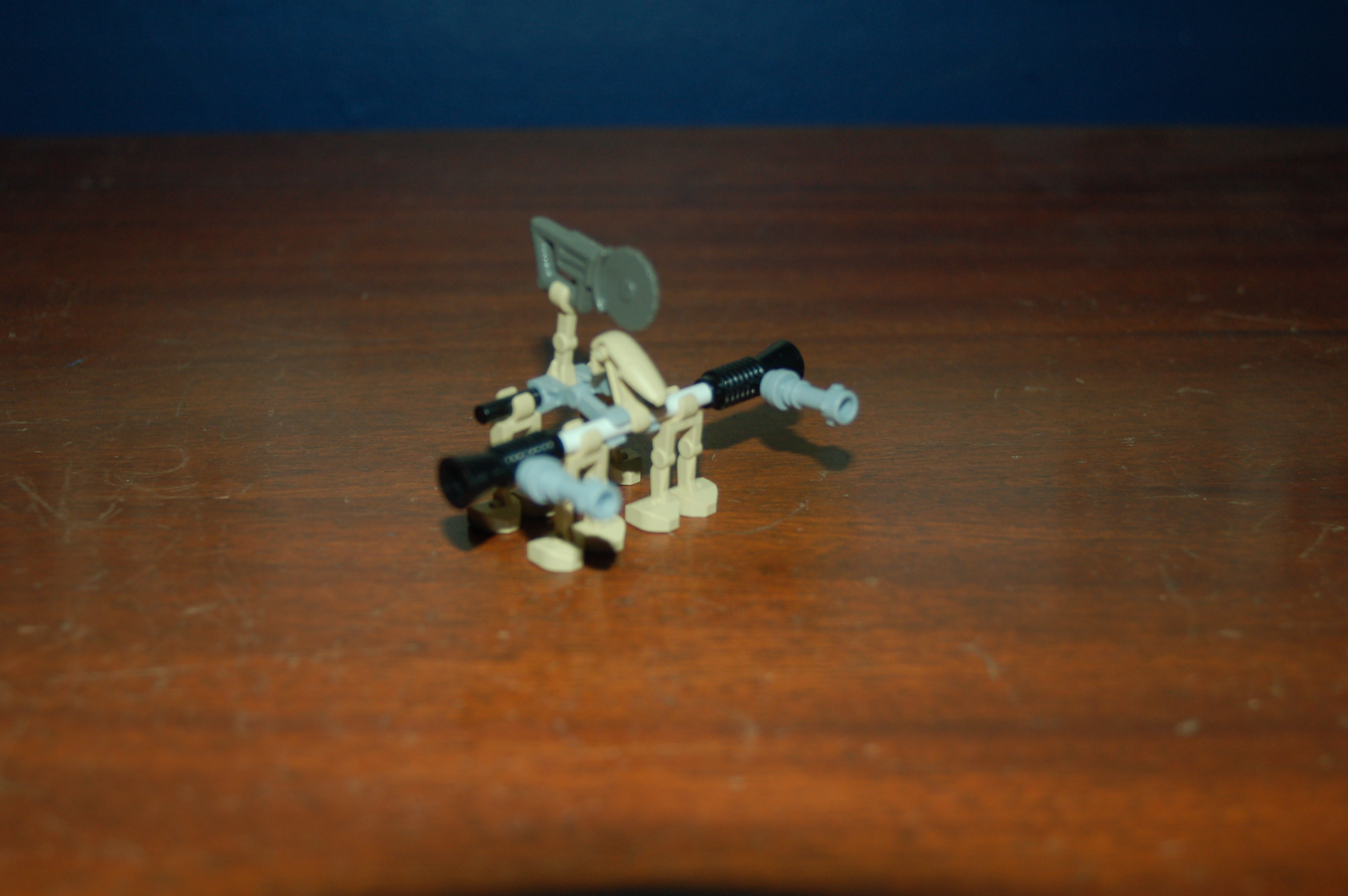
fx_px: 1908
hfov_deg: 38.9
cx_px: 674
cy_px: 448
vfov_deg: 26.4
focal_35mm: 51
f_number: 4.5
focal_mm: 34
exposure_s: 1/60
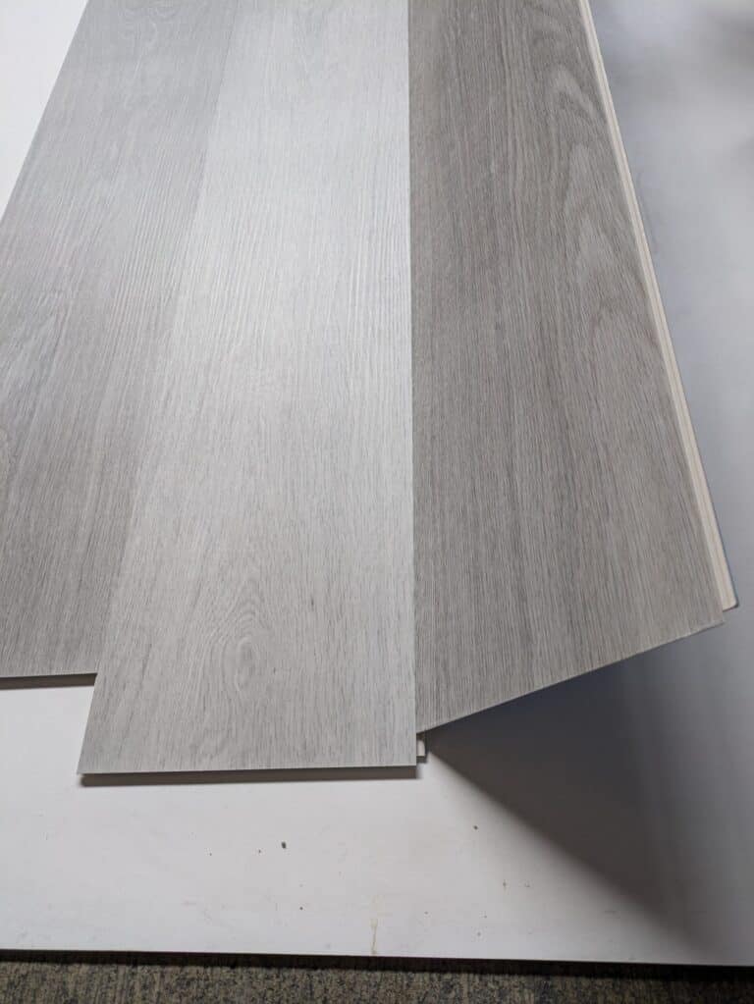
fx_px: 726
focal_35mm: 25
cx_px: 377
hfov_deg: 54.9
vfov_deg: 69.4
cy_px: 502
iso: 78
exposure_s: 1/50
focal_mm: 5.43
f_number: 1.89
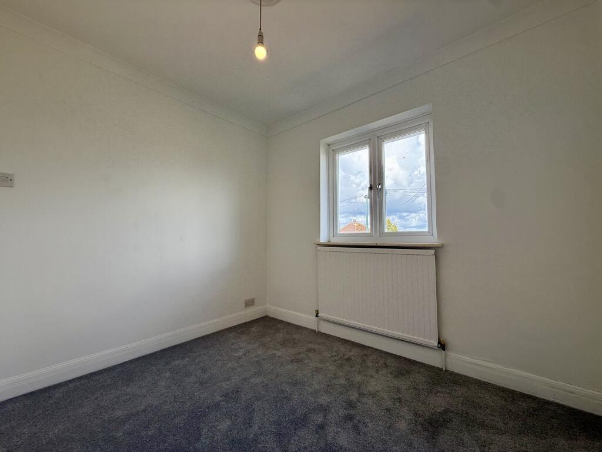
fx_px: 243
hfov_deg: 102.1
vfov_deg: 85.7
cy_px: 226
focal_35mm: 14
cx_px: 301
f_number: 2.2
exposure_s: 1/210
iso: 64
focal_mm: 2.22
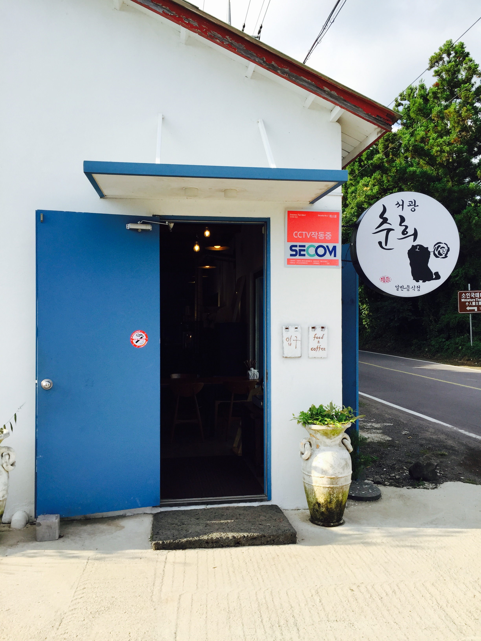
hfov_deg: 48.2
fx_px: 537
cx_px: 240
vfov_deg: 61.7
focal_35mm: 29
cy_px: 320
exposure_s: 1/648
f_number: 2.2
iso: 32
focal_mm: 4.15
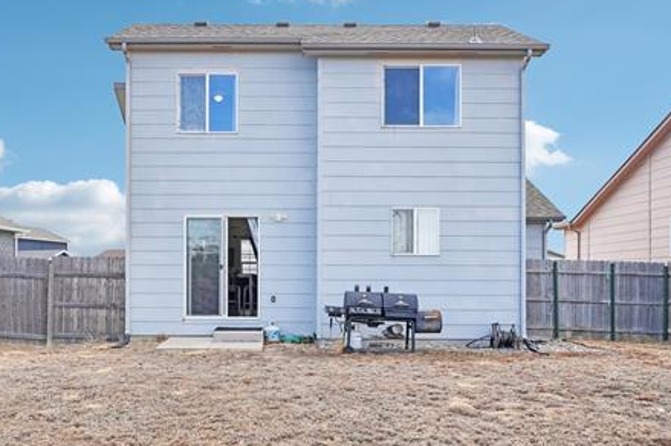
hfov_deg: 53.6
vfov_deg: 37.1
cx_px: 278
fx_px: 660
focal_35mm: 35
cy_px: 286
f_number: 8
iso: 800
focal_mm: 16.2
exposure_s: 1/640
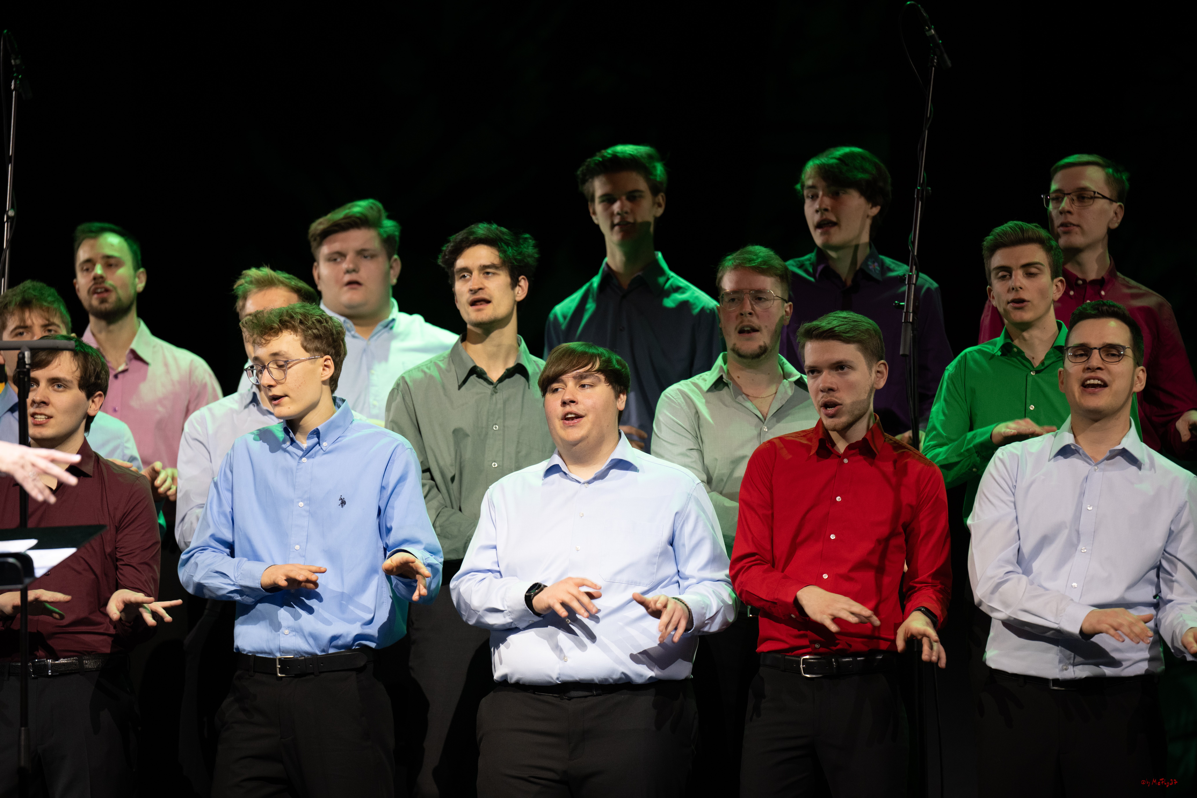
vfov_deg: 6.9
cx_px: 598
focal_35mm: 200
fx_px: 6649
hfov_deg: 10.3
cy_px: 399
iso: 1000
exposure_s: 1/160
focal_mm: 200
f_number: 3.5
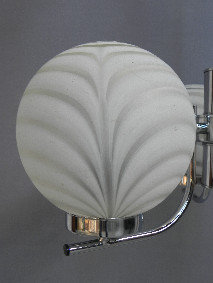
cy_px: 142
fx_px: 304
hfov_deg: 38.7
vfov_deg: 50.1
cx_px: 106
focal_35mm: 37
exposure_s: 1/30
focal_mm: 6.6
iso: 160
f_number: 3.2
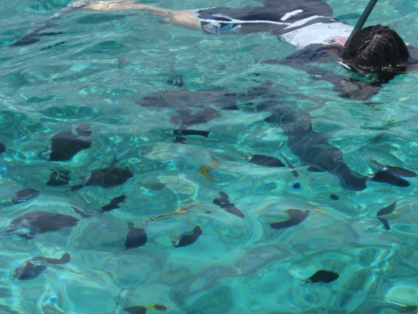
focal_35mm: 132
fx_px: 1594
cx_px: 242
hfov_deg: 14.9
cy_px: 115
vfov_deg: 11.2
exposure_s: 1/320
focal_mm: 18.2
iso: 64
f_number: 6.3
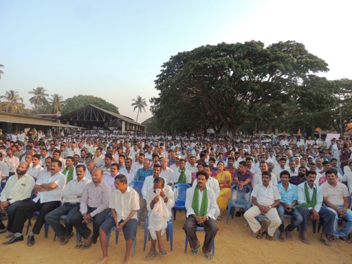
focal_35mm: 24
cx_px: 176
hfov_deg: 71.6
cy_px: 132
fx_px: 244
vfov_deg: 56.8
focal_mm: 4.3
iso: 100
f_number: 3
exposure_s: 1/200
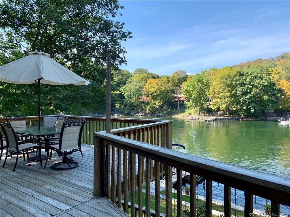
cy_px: 108
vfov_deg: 53.1
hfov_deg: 67.3
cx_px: 145
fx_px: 218
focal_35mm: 26
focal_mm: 4.25
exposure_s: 1/894
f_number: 1.8
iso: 25
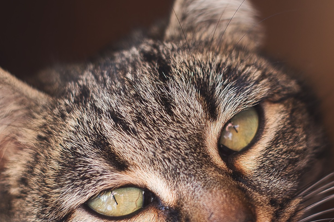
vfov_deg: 13.1
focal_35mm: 104
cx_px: 196
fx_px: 965
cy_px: 143
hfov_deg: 19.6
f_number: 2.2
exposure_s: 1/210
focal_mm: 35
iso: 200
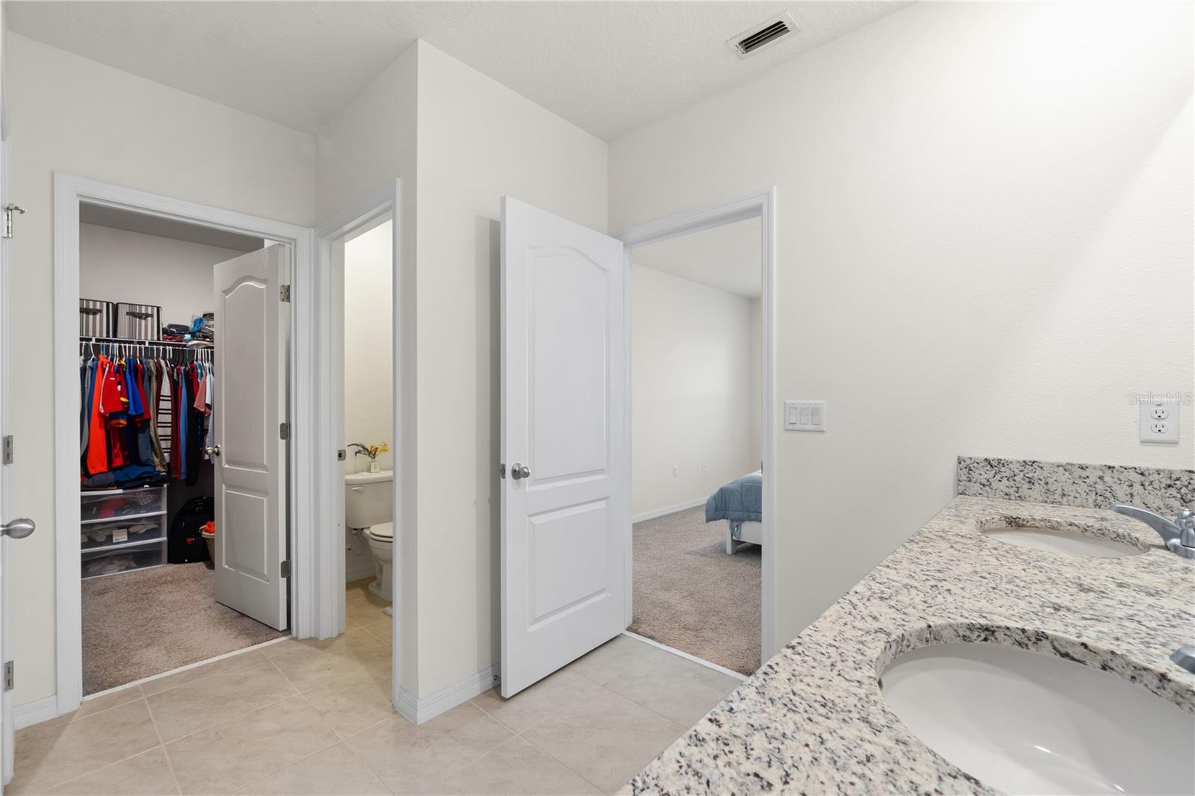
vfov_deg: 77.3
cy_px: 398
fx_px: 498
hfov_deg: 100.4
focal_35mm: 15
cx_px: 598
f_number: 8
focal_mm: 10
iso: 100
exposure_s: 1
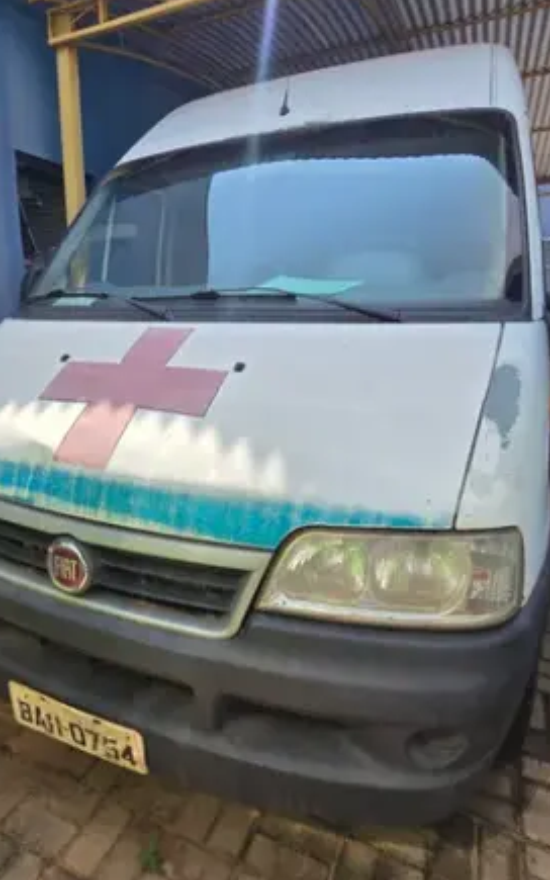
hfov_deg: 61.0
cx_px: 190
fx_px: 456
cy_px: 431
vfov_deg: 88.0
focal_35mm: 19
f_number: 2.2
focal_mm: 2.2
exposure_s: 1/944
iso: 50
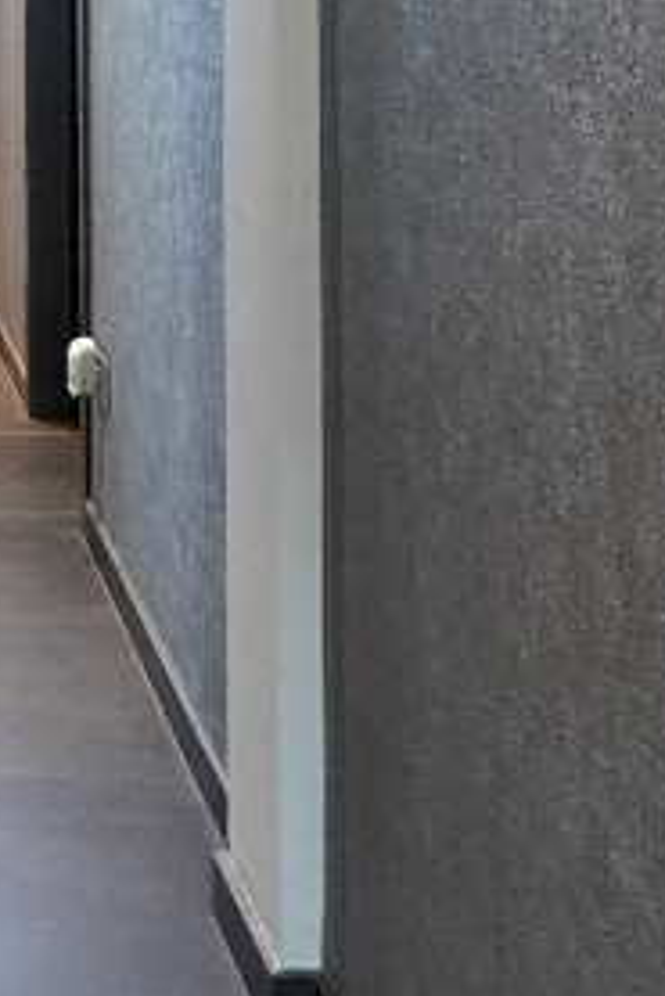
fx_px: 2158
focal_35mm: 78
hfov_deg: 16.1
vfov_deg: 24.2
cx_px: -331
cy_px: -111
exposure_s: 1/30
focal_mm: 9
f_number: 2.8
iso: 640
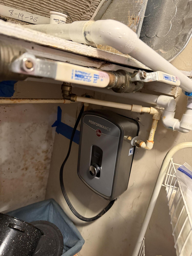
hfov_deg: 56.8
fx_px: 177
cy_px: 128
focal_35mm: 24
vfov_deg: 71.6
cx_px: 96
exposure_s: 1/40
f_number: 1.78
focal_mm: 6.76
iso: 800
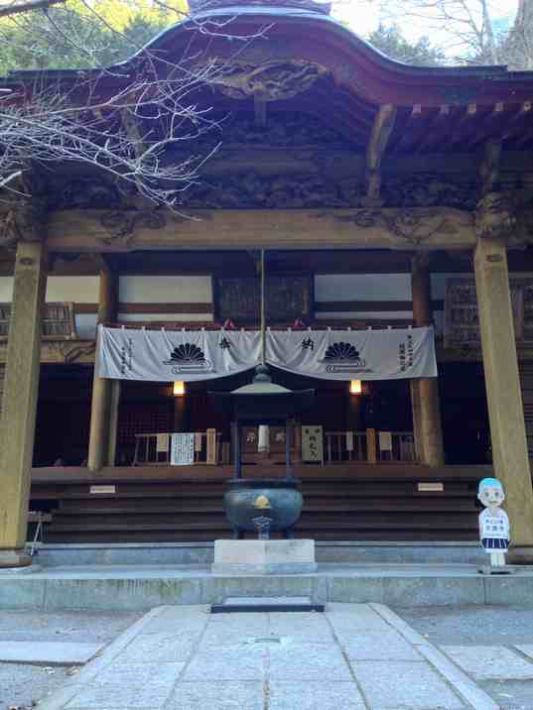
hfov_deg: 40.7
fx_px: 719
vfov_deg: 52.6
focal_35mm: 35
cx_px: 266
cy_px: 355
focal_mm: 4.28
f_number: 2.4
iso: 80
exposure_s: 1/20
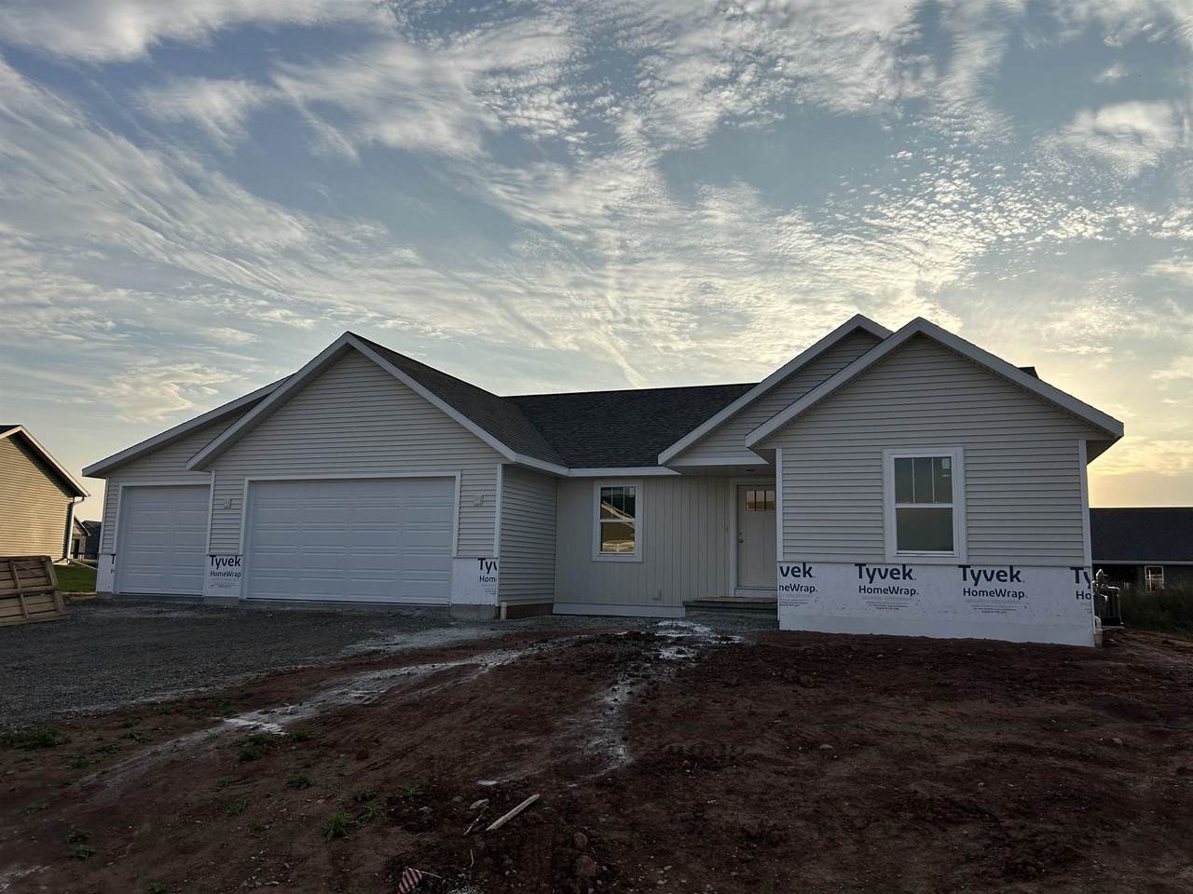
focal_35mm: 26
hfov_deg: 67.3
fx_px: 896
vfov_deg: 53.1
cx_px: 596
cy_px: 447
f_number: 1.5
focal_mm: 5.7
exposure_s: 1/5319
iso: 50
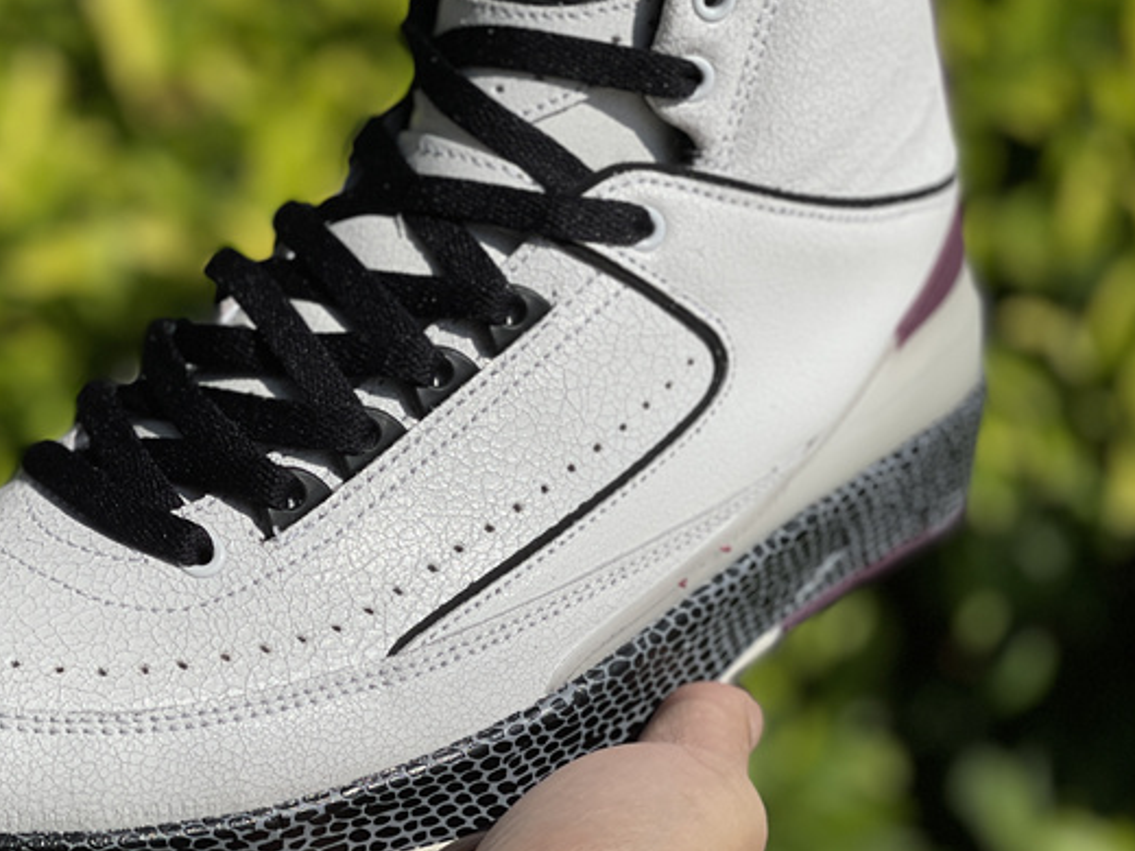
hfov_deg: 21.4
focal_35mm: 91
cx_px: 360
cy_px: 350
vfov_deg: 16.2
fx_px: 2984
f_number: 2.2
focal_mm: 7.5
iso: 32
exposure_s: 1/4386
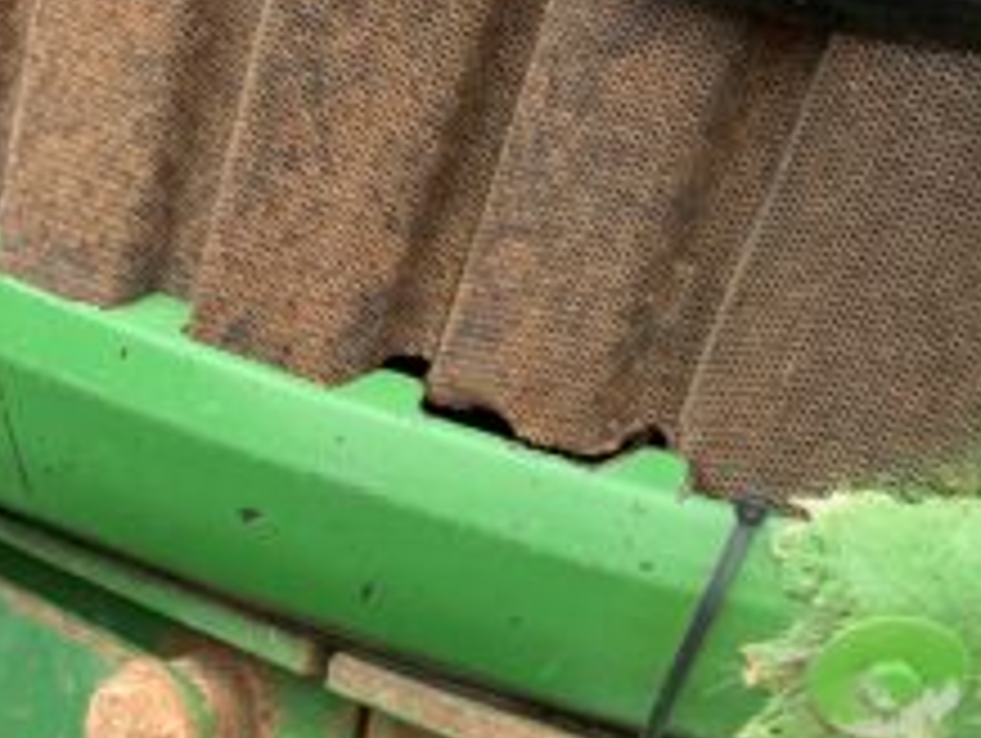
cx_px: -261
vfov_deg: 16.9
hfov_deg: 21.1
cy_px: 796
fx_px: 2412
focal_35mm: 85
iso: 64
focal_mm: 3
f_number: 1.8
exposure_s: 1/121
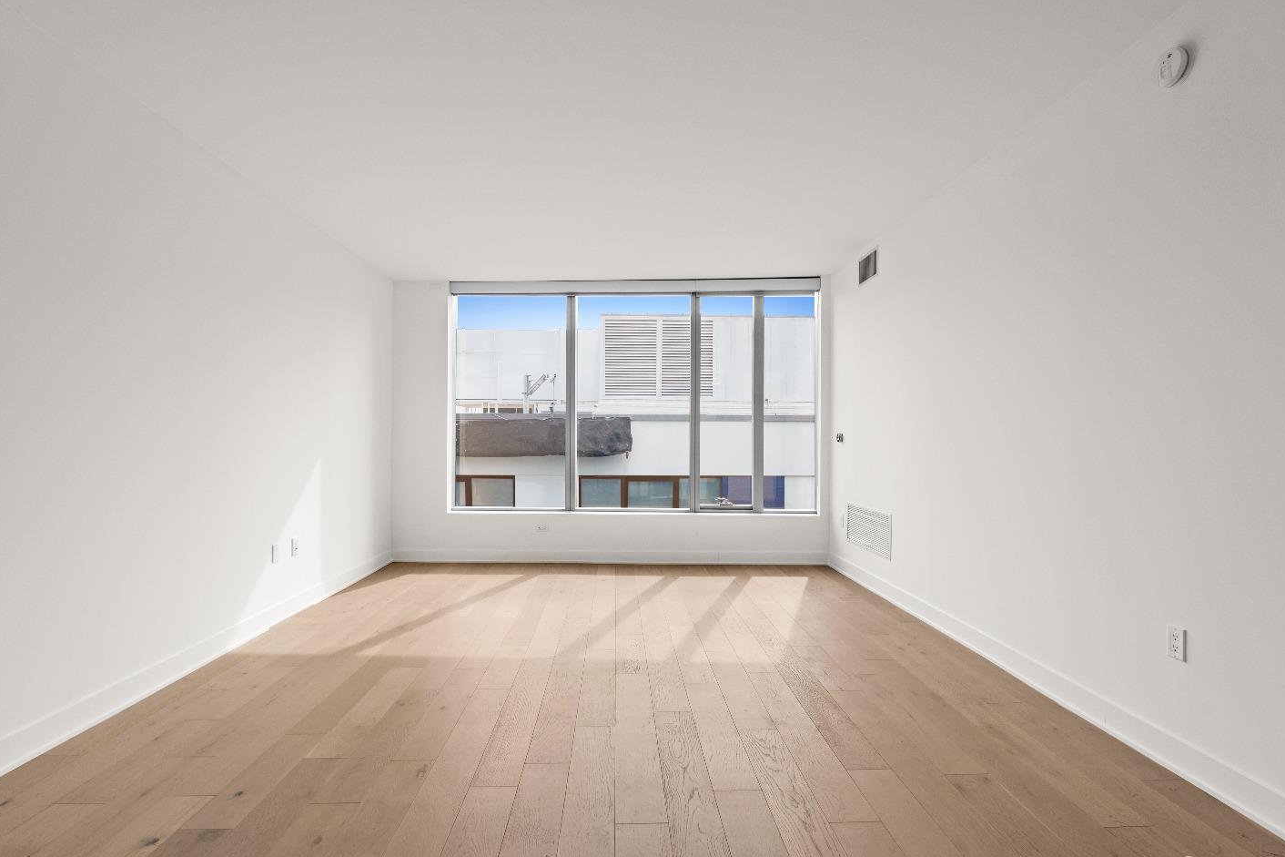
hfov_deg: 93.3
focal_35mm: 17
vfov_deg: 70.4
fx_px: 607
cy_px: 439
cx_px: 632
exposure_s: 1/60
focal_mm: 16
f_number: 8
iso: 640
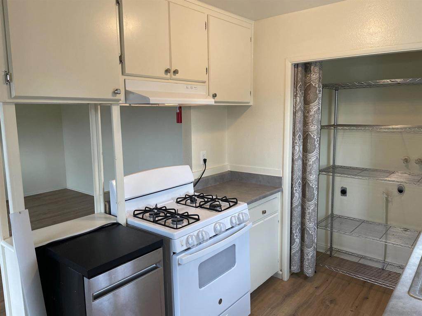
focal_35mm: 26
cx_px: 211
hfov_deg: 67.3
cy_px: 158
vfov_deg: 53.1
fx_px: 317
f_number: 1.6
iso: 100
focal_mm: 4.2
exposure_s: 1/120
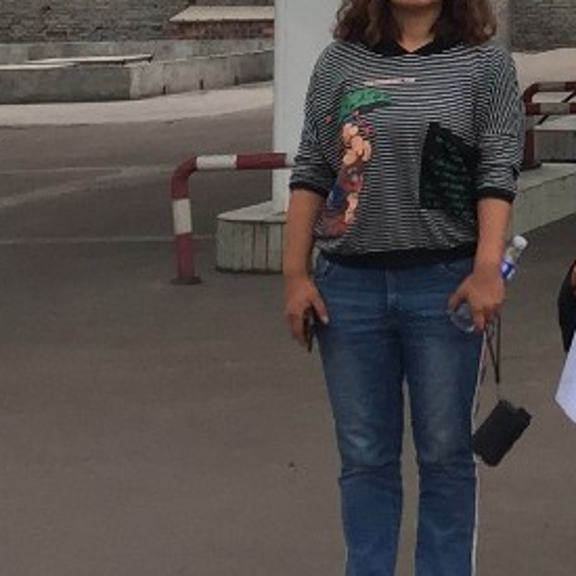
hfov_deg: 10.6
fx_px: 2805
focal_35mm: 149
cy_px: -344
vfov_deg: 11.2
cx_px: 1229
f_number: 2.2
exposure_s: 1/670
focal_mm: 4.15
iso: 32
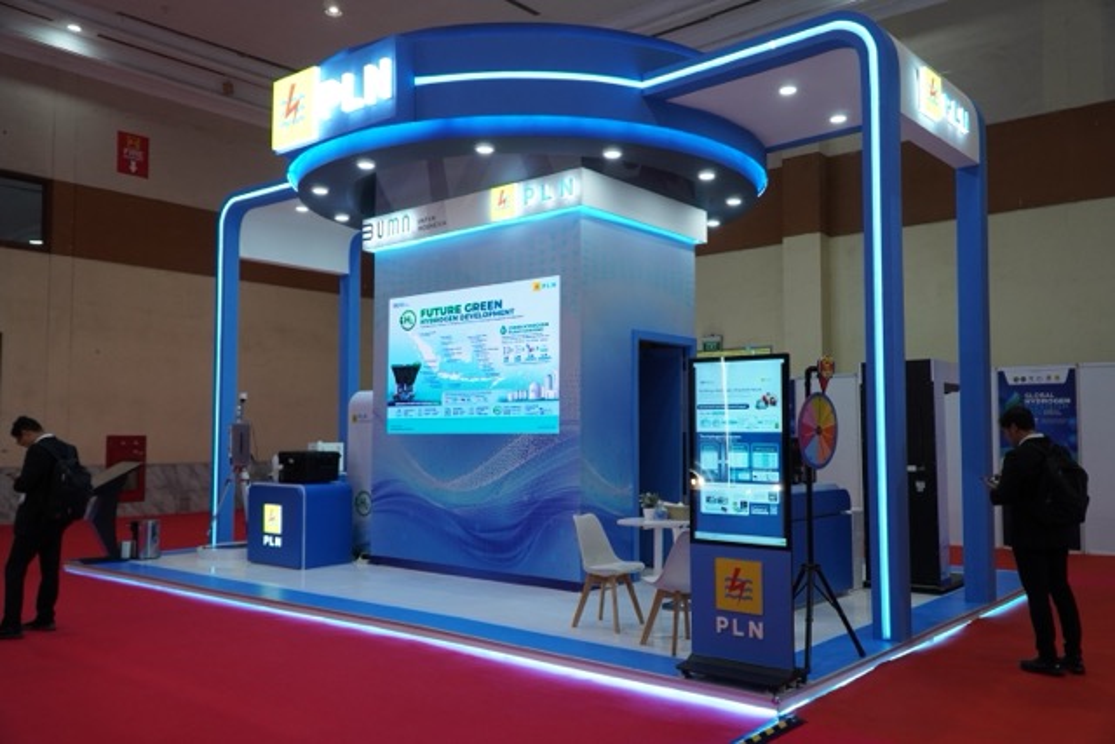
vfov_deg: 45.7
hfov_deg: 64.5
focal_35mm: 28
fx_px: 883
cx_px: 558
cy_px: 372
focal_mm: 19
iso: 1000
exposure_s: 1/250
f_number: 4
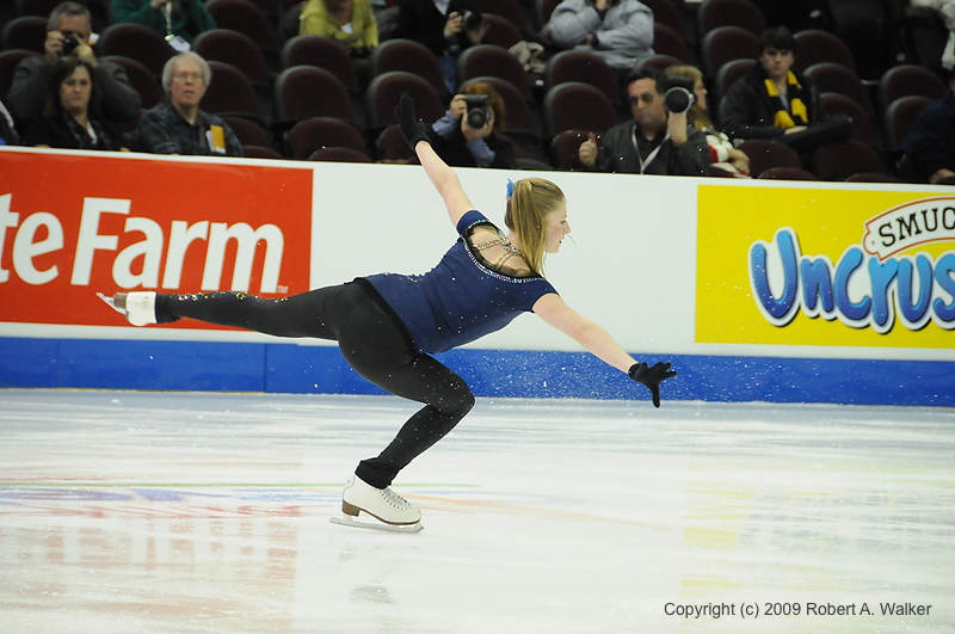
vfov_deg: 5.4
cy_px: 317
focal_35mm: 255
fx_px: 6755
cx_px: 478
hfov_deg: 8.1
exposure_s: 1/500
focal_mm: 170
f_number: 5.6
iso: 3200
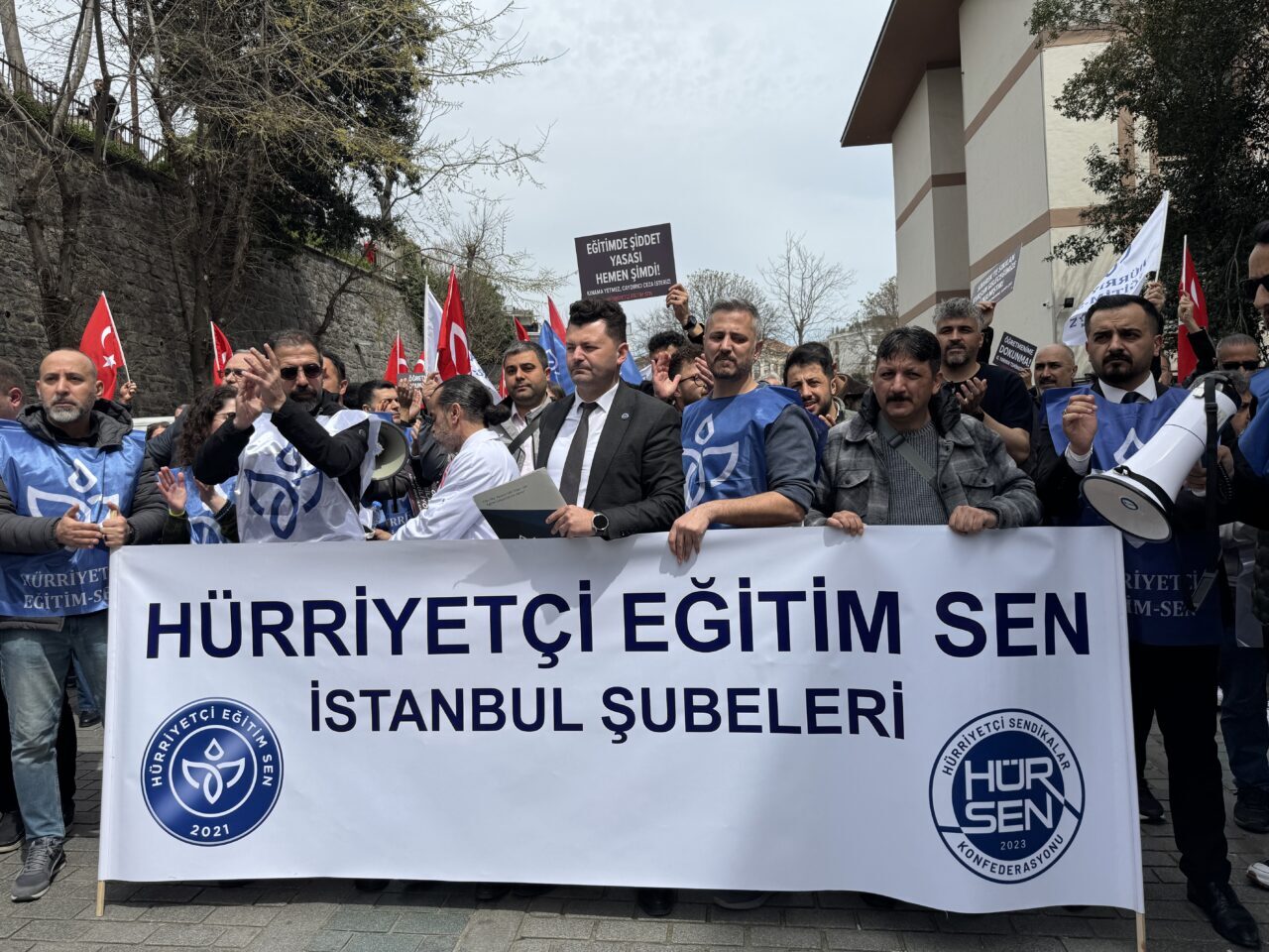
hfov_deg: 71.6
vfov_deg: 56.8
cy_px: 476
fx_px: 880
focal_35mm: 24
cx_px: 634
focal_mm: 6.76
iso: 80
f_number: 1.78
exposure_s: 1/4950
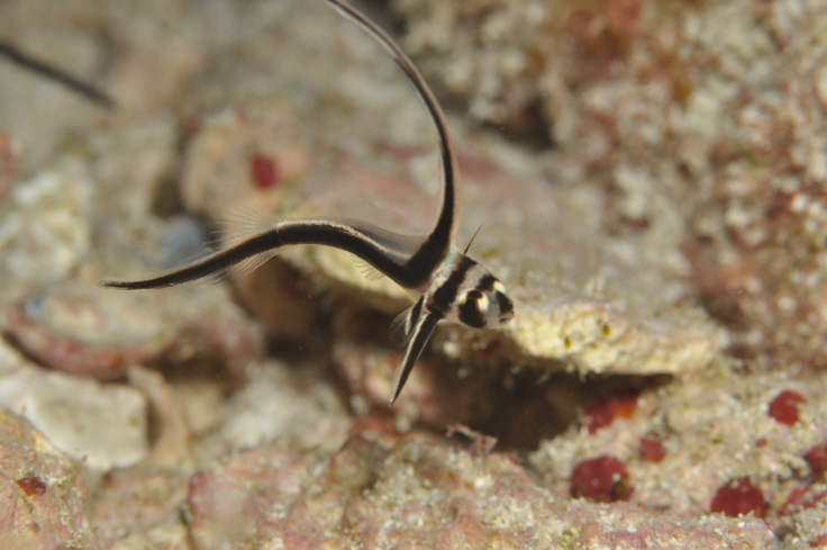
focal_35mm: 158
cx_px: 414
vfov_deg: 8.7
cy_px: 275
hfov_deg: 13.1
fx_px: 3614
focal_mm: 105
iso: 320
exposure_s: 1/200
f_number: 20
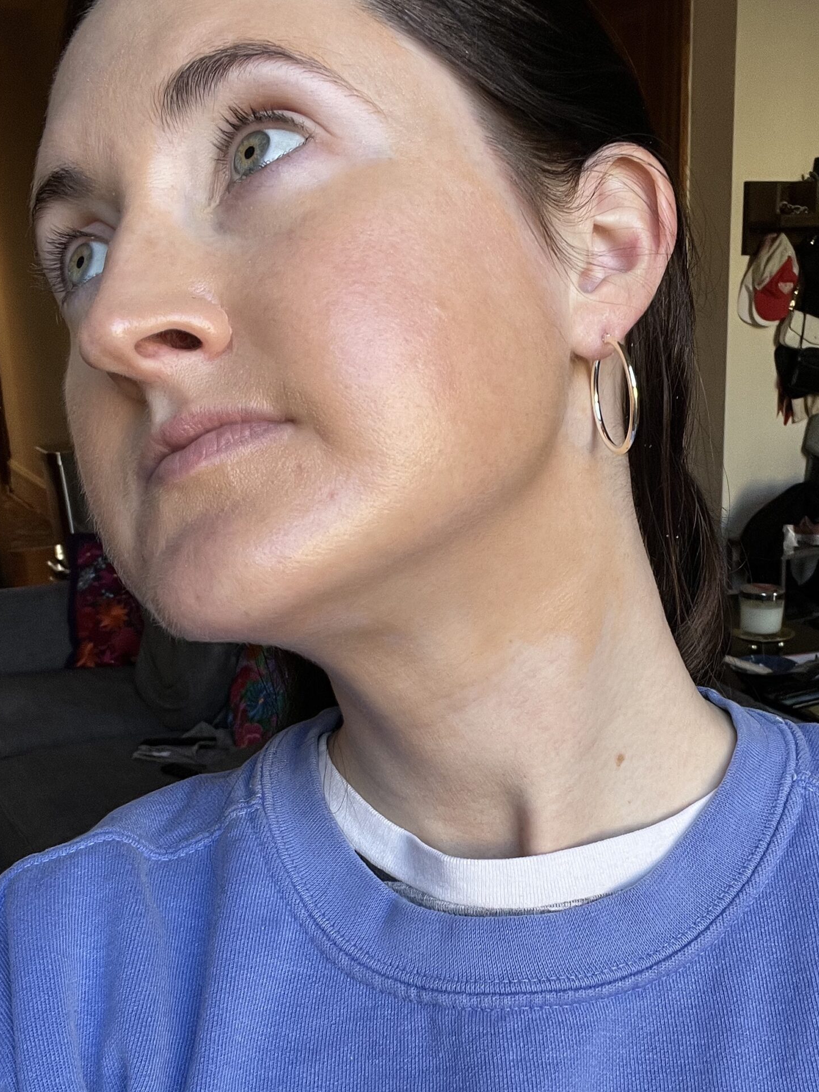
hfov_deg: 35.8
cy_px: 646
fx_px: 1262
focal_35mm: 40
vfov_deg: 46.6
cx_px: 495
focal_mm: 2.71
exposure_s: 1/60
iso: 64
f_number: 2.2
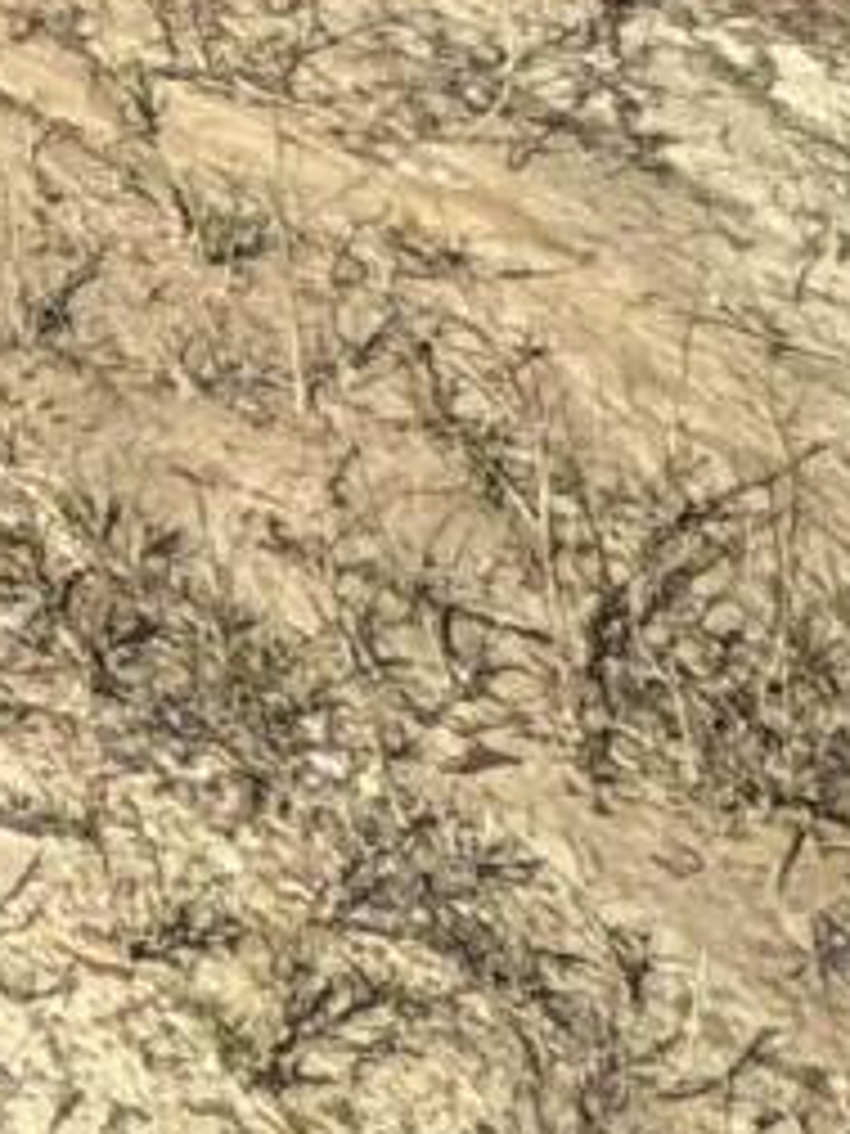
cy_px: -2259
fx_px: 3634
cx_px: -2051
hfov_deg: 9.2
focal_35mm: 111
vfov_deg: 11.2
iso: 40
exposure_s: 1/2028
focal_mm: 2.22
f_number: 2.2
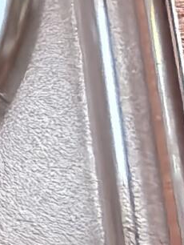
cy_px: -3
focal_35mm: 141
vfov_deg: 13.8
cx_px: -298
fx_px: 998
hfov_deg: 9.2
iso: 320
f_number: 2.2
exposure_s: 1/33.3
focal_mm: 1.68
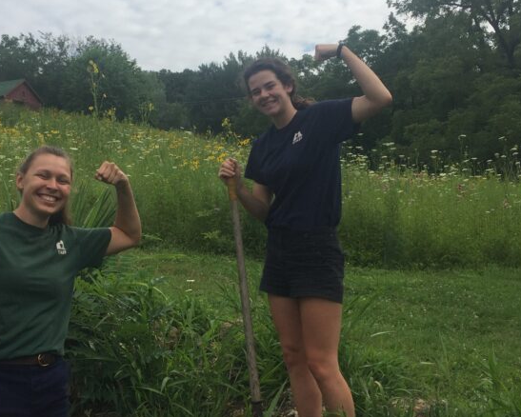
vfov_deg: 28.6
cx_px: 214
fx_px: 818
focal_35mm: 53
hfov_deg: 35.3
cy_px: 225
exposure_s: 1/1582
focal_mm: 4.15
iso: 32
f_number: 2.2
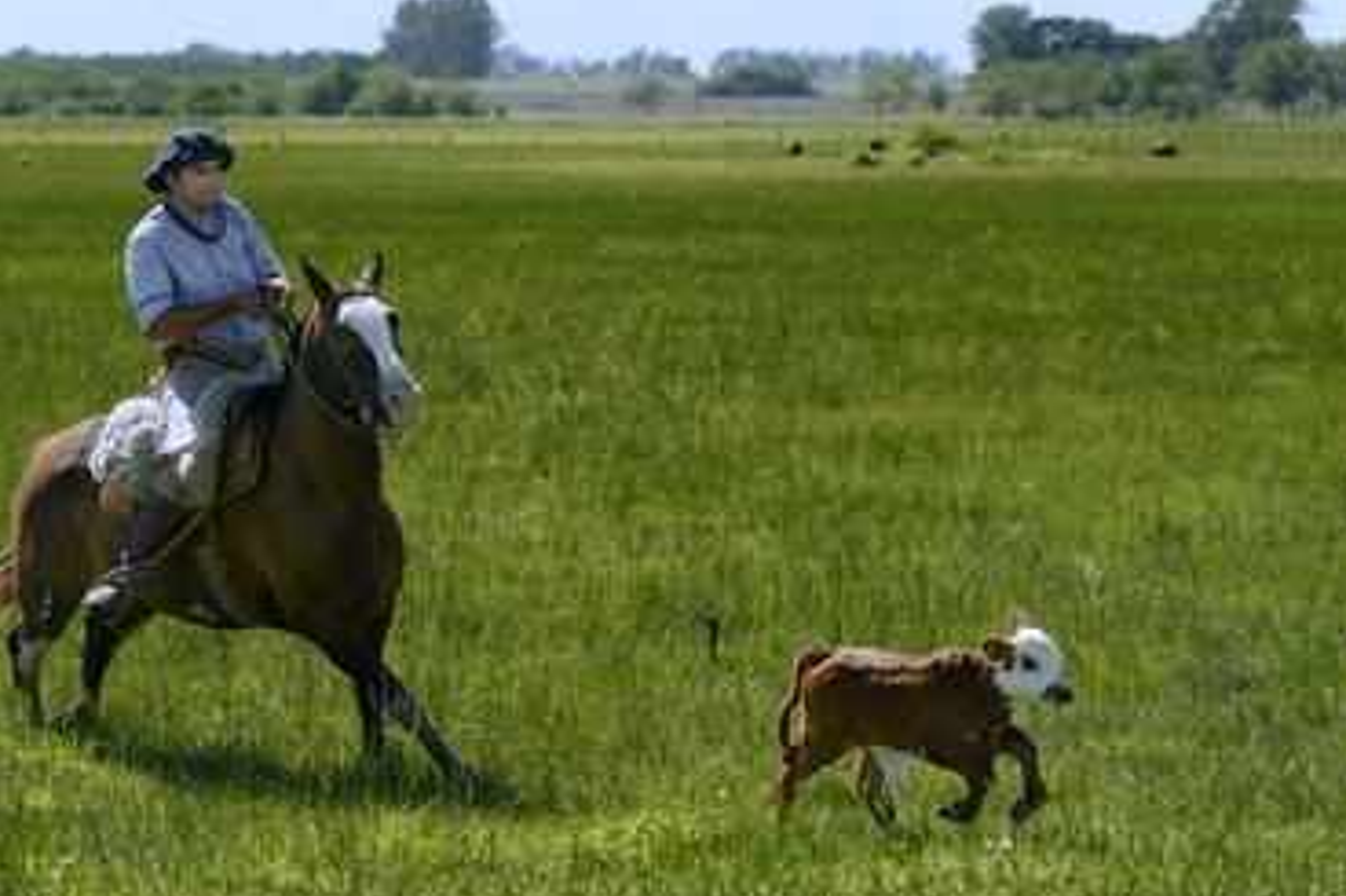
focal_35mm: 154
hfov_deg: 13.3
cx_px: 585
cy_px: 439
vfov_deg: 8.9
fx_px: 5755
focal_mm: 135
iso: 400
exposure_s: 1/640
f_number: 9
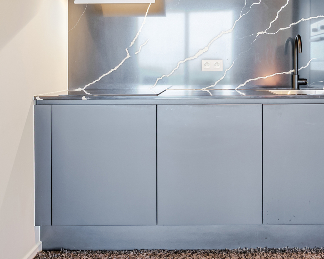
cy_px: 65
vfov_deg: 34.9
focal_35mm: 42
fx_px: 403
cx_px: 203
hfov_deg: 43.5
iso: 250
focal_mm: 16
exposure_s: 1/13
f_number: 11
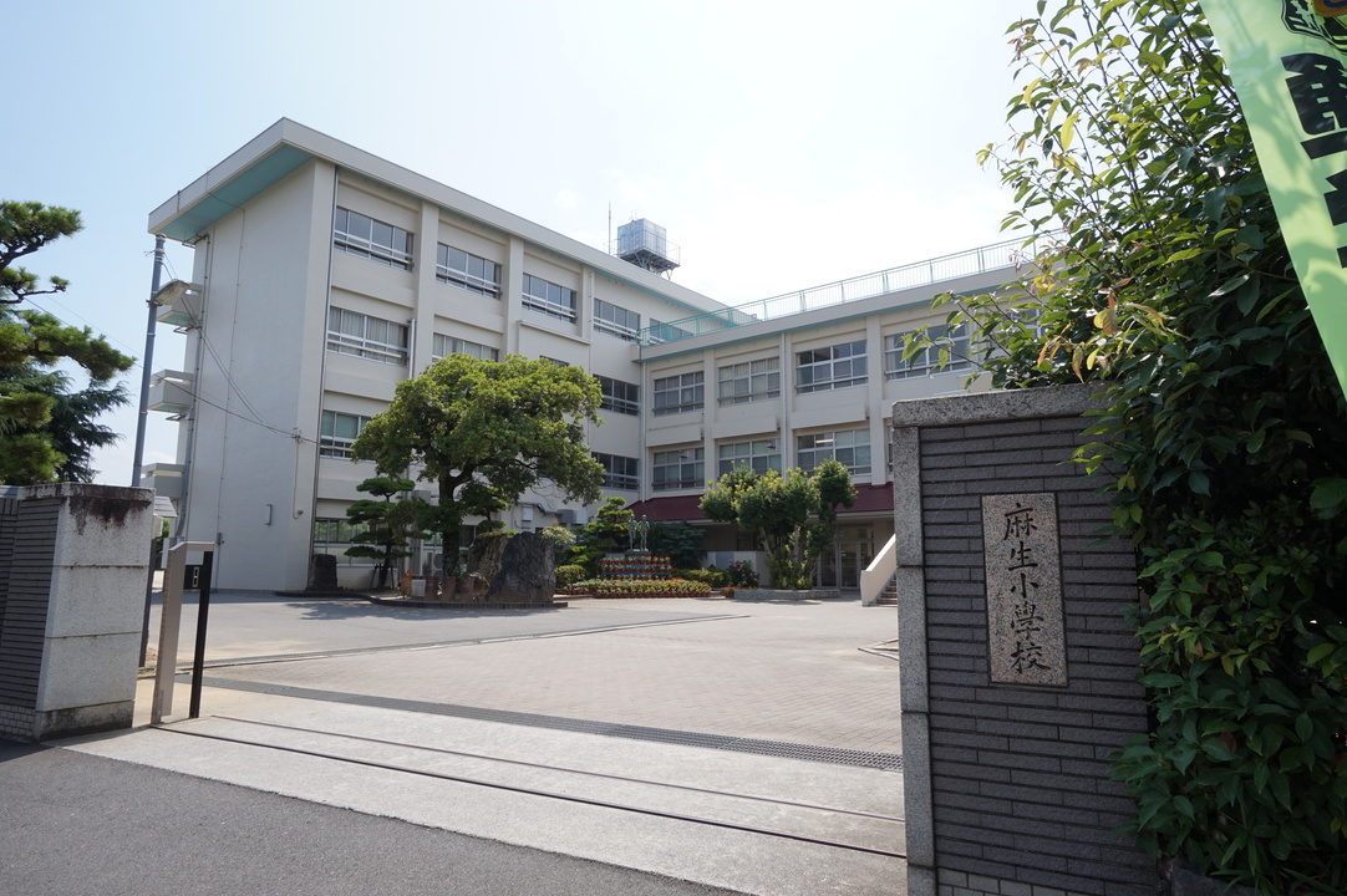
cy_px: 448
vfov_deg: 59.4
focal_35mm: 21
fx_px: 785
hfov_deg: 81.2
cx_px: 674
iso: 100
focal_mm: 14
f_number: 11
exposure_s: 1/125
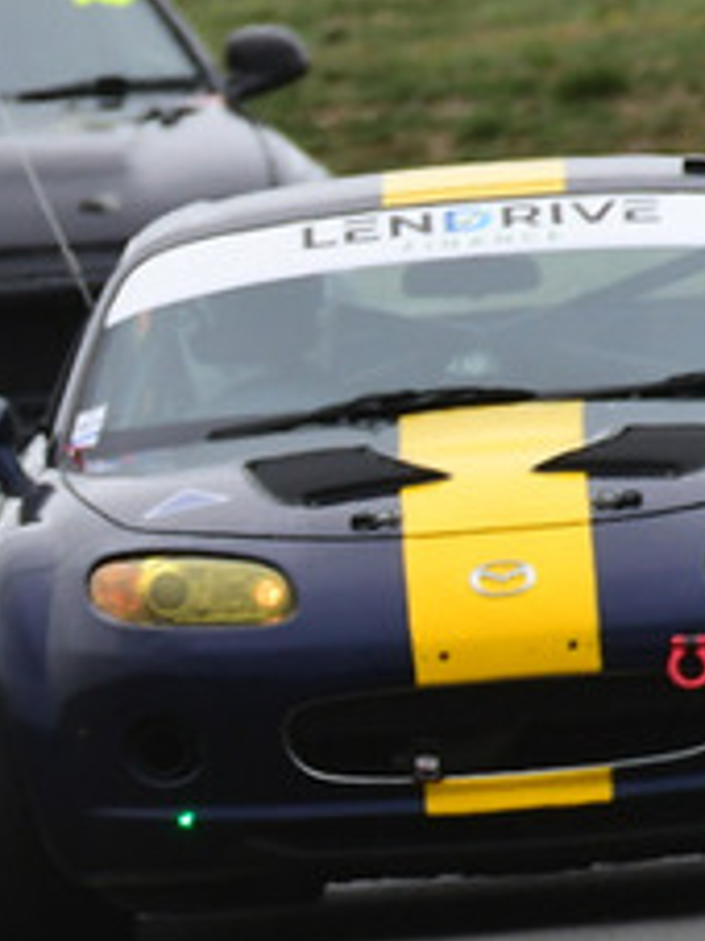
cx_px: -784
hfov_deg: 0.6
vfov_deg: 0.8
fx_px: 69066
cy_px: 543
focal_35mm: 2541
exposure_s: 1/640
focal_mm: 500
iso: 640
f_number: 10
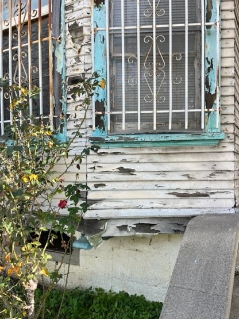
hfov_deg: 46.7
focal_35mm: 30
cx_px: 133
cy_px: 171
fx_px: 276
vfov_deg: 59.9
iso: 50
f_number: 1.6
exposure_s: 1/489
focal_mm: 5.1
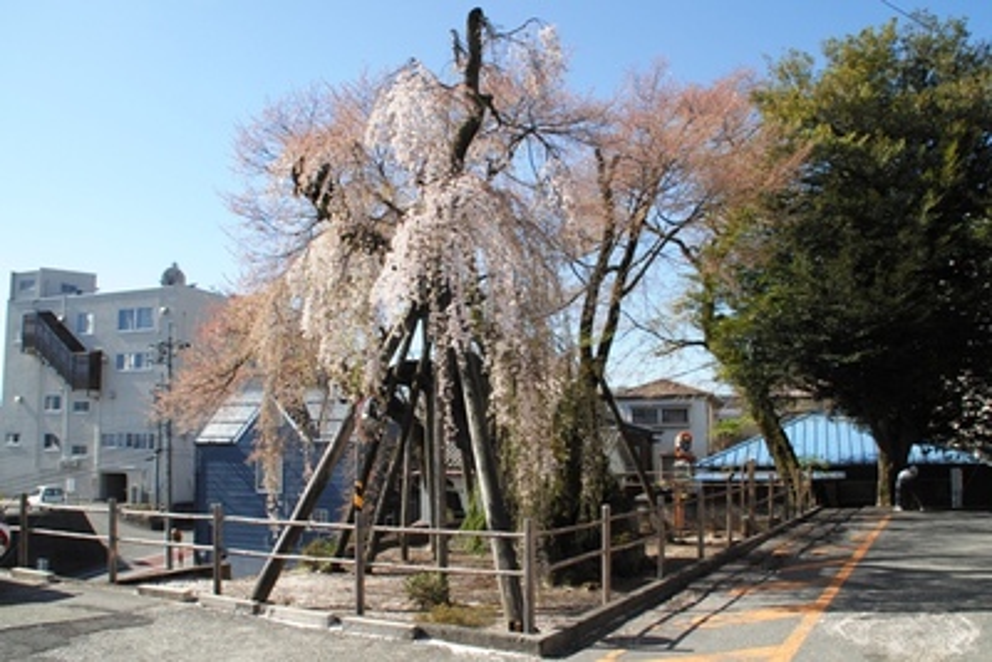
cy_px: 331
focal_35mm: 27
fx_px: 744
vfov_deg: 48.0
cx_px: 496
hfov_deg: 67.4
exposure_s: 1/400
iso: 400
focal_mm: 18
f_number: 10
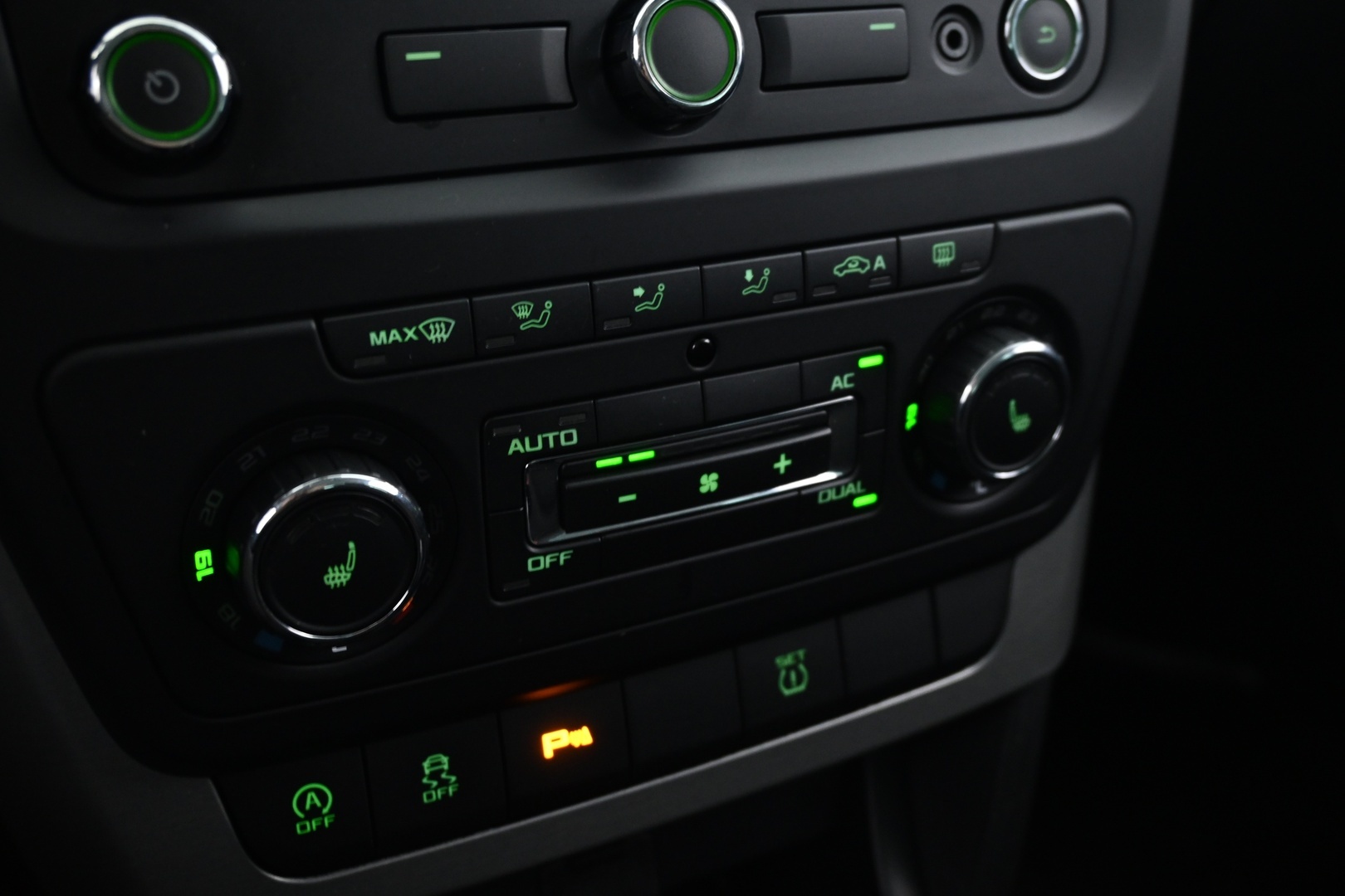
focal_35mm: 34
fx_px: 1289
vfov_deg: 38.4
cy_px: 448
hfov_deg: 55.1
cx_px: 672
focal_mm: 23
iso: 1600
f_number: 5
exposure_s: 1/4
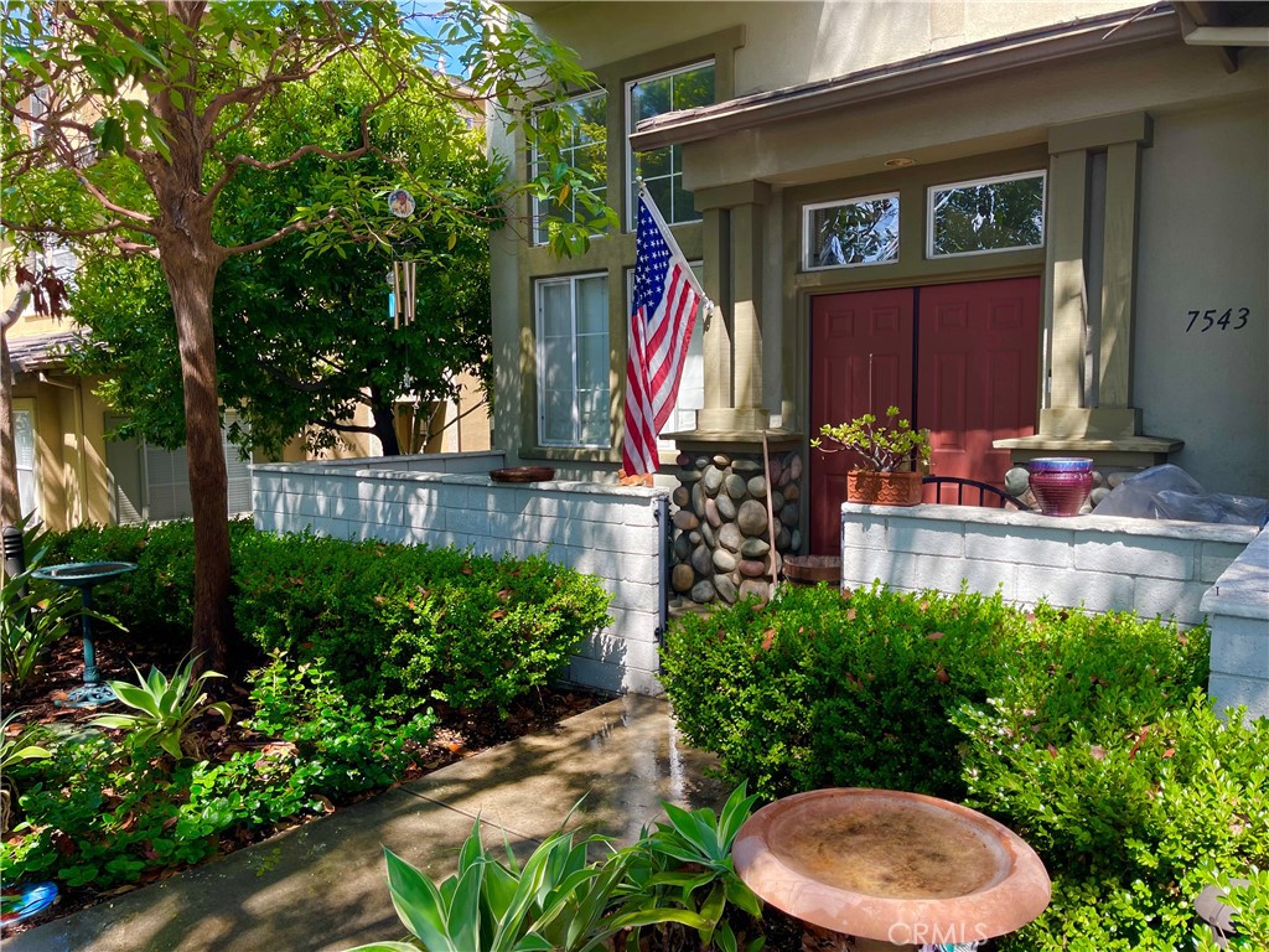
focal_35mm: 25
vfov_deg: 54.9
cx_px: 634
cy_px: 476
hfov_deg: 69.4
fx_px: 916
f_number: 1.6
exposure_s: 1/631
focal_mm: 5.1
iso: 32
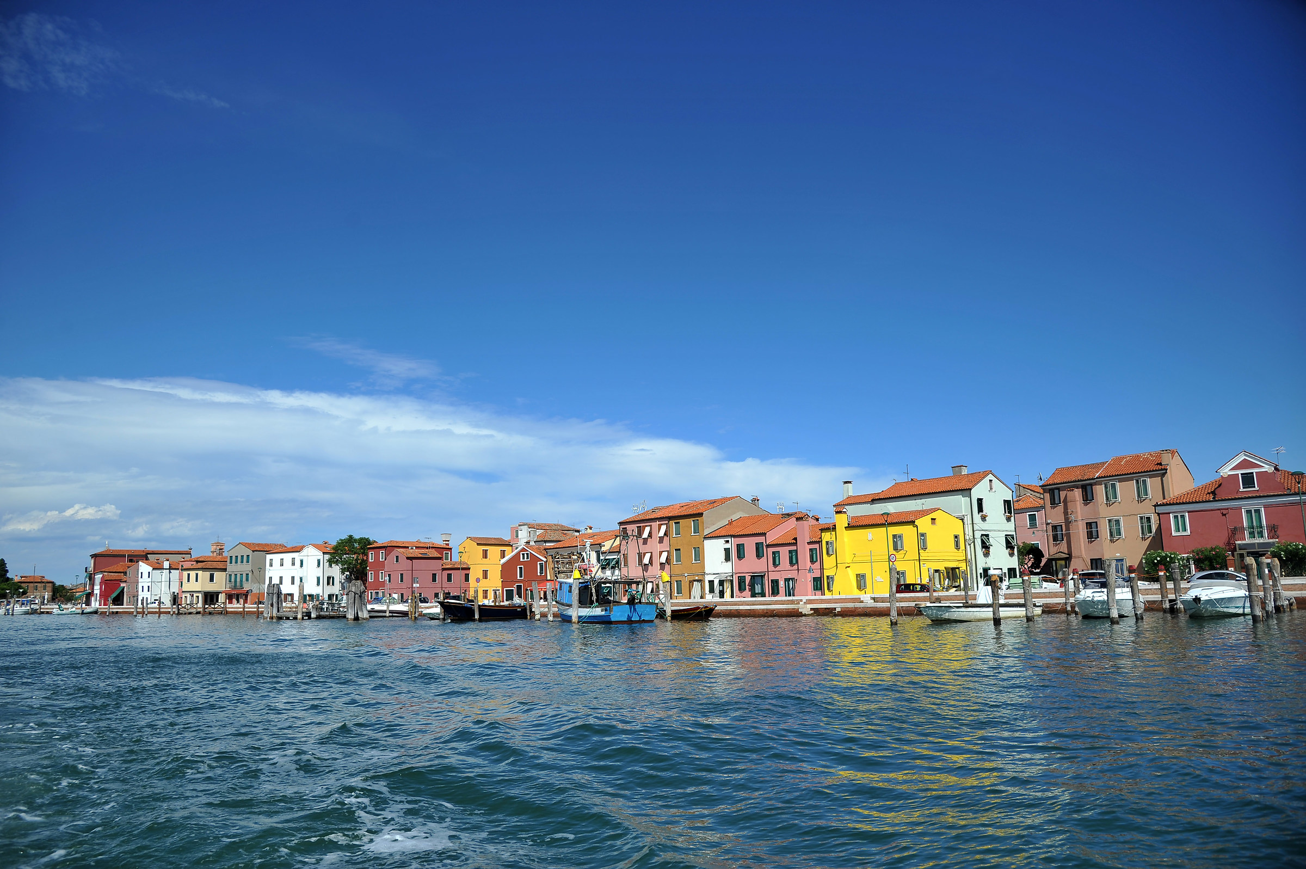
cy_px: 434
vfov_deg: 53.1
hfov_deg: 73.8
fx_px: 870
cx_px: 653
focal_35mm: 24
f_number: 5.6
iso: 100
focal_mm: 24
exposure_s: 1/1000
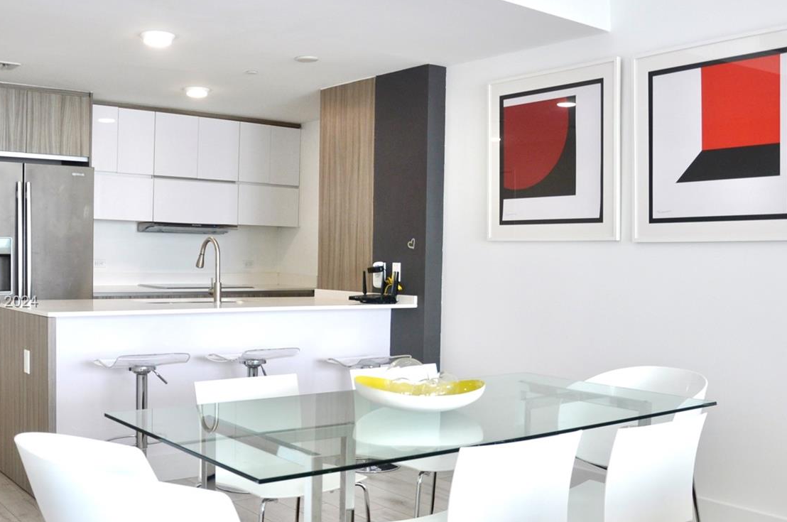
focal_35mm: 39
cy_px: 303
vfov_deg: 34.0
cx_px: 379
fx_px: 851
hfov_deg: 49.6
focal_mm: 18
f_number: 4.5
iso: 400
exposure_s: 1/80
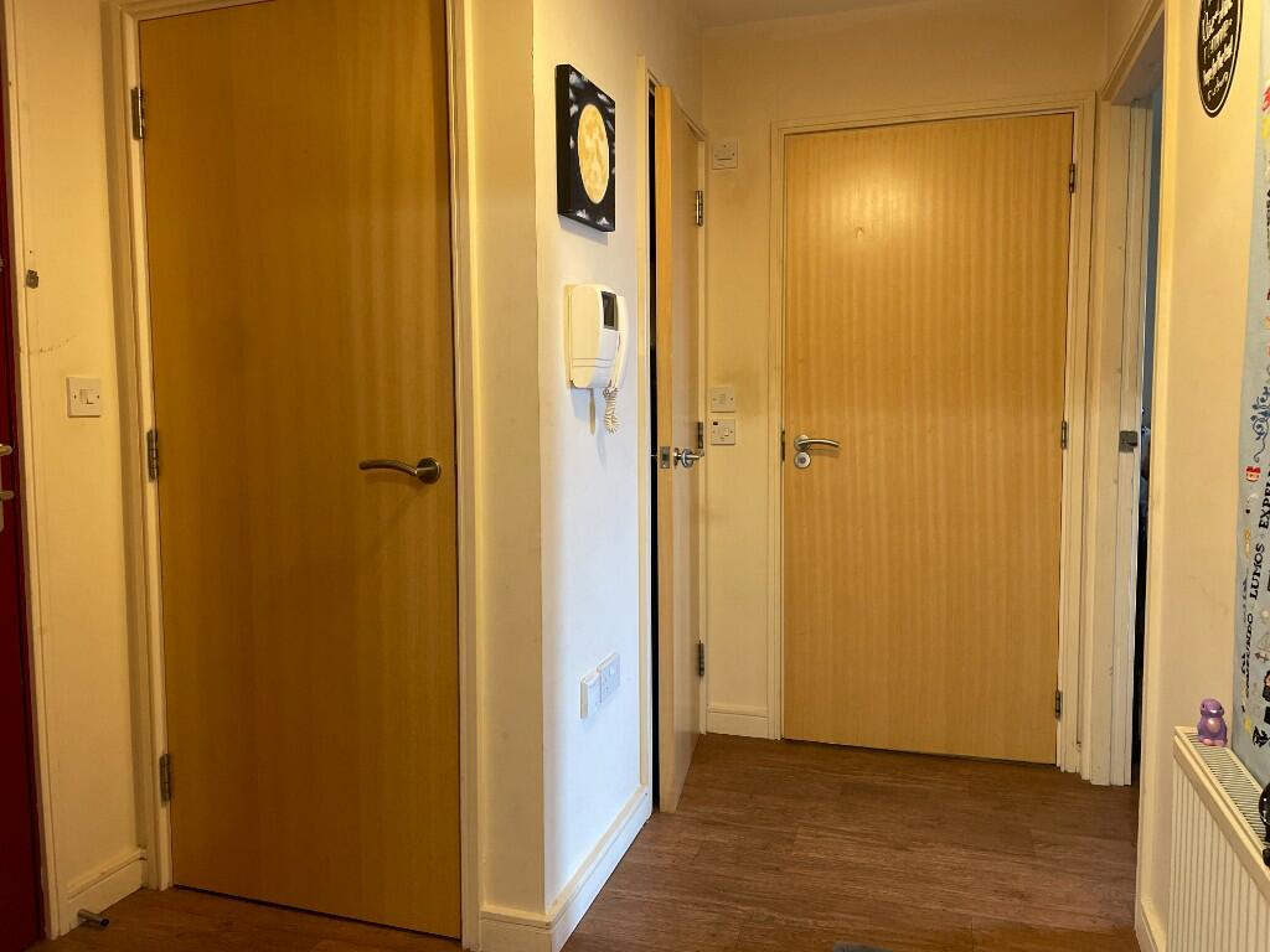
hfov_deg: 67.3
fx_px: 954
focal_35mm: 26
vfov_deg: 53.1
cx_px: 635
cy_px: 476
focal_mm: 4.2
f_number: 1.6
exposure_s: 1/50
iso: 250
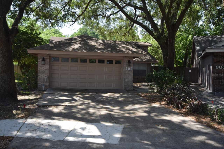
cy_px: 74
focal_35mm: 30
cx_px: 112
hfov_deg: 62.0
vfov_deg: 43.6
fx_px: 187
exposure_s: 1/125
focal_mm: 20
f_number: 5.6
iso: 100
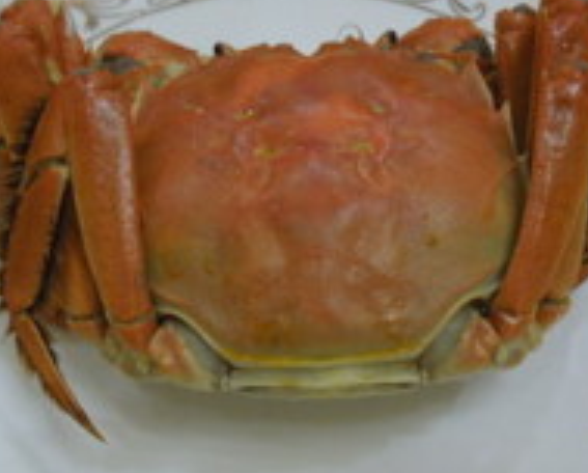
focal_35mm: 58
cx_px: 286
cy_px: 302
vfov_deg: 26.2
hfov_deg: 32.4
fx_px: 1011
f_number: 3.3
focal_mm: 4.5
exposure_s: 1/30
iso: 220
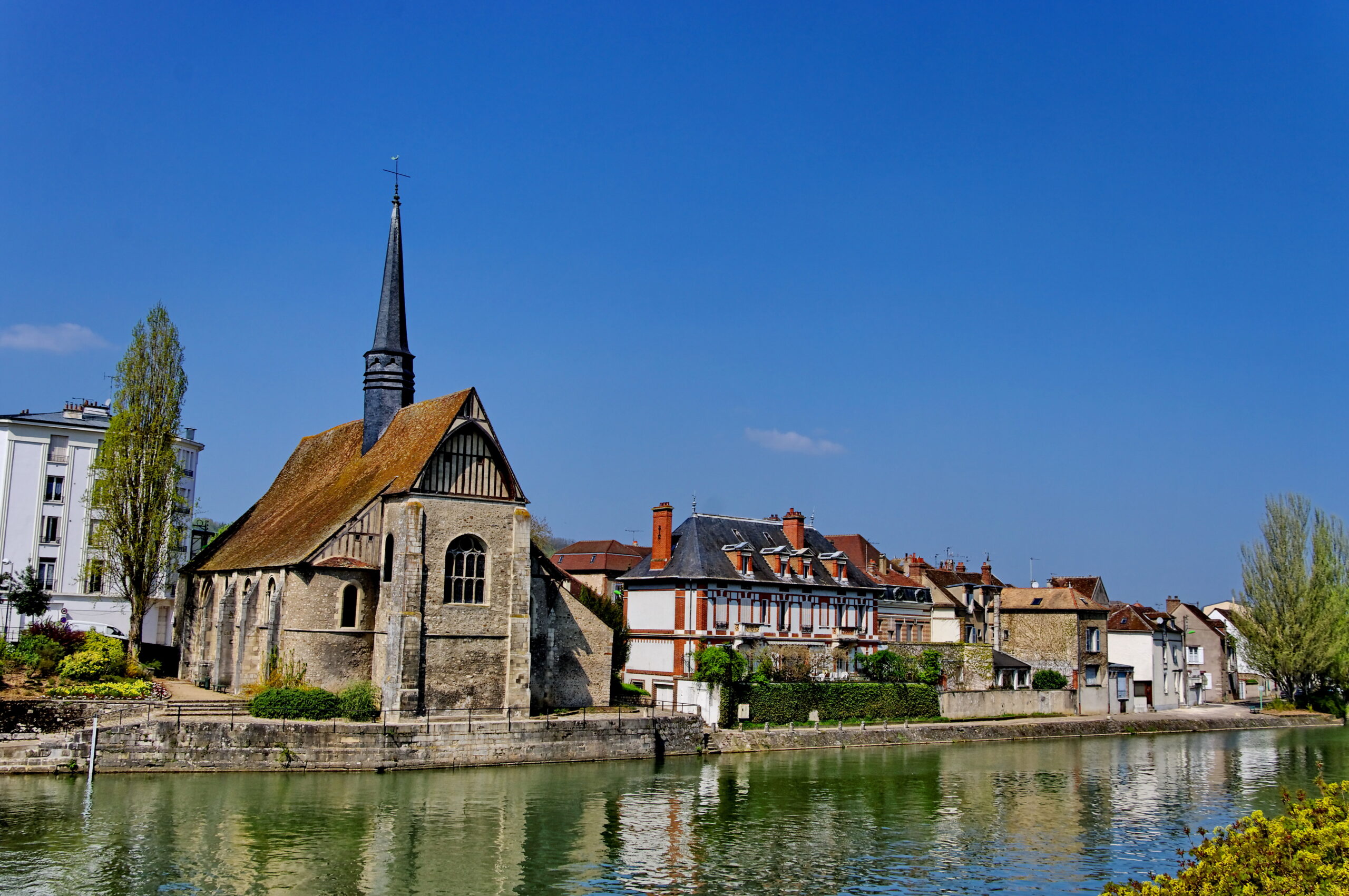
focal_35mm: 35
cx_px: 674
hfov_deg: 55.0
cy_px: 448
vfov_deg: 38.1
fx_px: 1297
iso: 200
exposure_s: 1/500
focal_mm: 23.1
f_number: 9.5
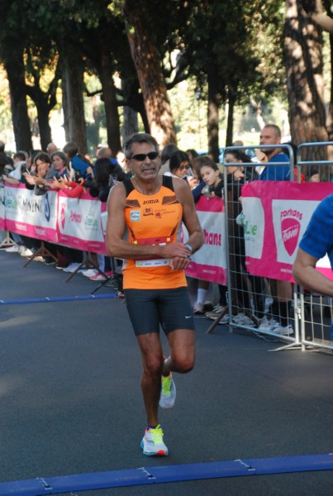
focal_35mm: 112
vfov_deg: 18.1
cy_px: 248
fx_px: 1553
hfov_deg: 12.2
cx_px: 166
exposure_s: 1/250
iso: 1000
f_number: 5.6
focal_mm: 75
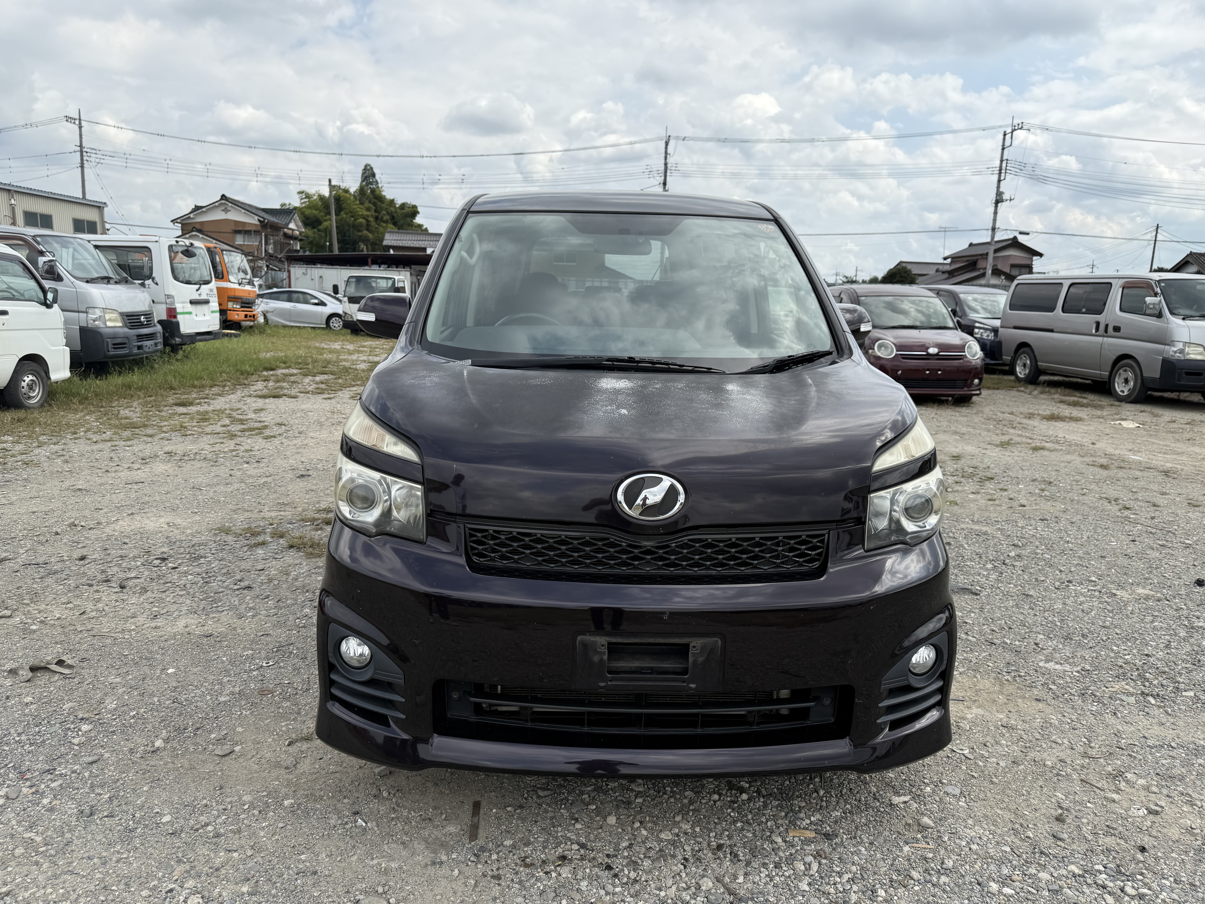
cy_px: 452
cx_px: 602
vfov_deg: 56.8
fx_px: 835
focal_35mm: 24
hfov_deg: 71.6
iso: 80
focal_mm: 6.76
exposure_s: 1/4167
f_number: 1.78
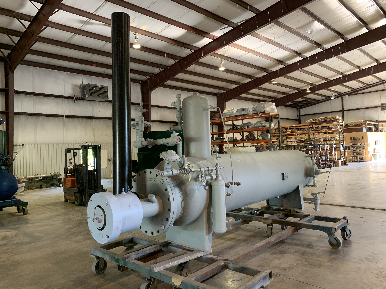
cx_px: 193
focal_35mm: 26
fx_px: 290
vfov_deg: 53.1
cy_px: 144
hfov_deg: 67.3
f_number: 1.8
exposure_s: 1/60
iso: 320
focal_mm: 4.25
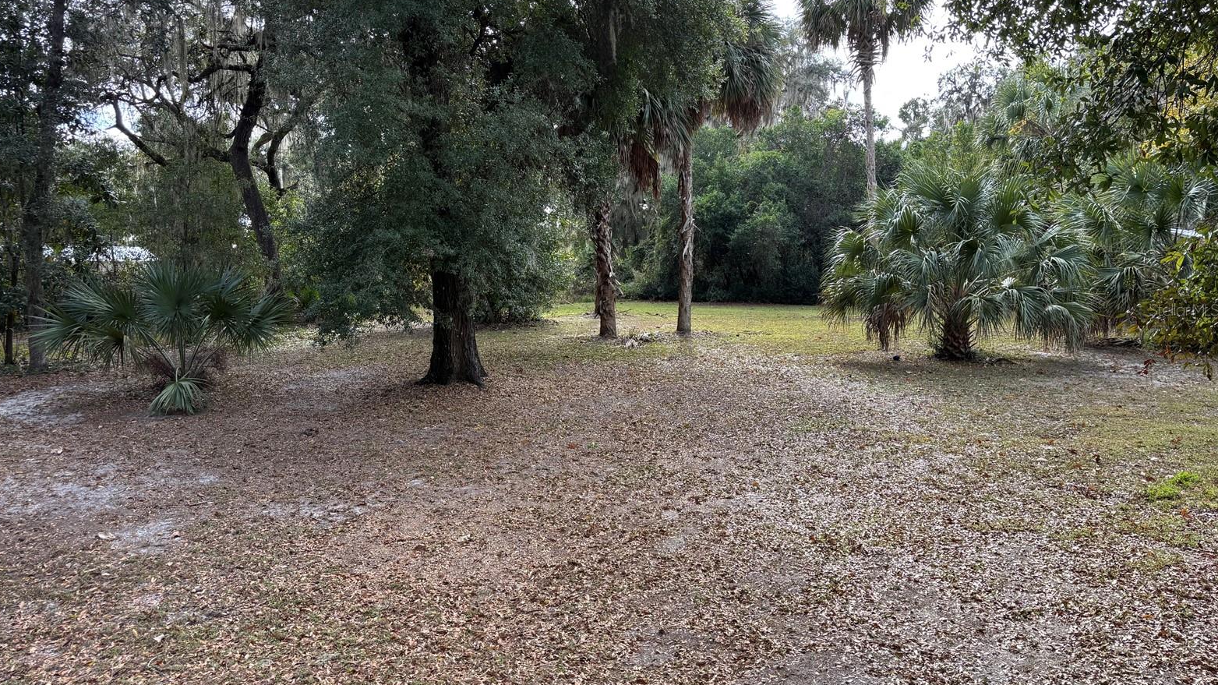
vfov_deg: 40.1
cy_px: 309
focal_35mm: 29
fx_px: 937
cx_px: 599
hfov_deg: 66.1
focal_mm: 5.96
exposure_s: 1/390
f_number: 1.6
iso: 50
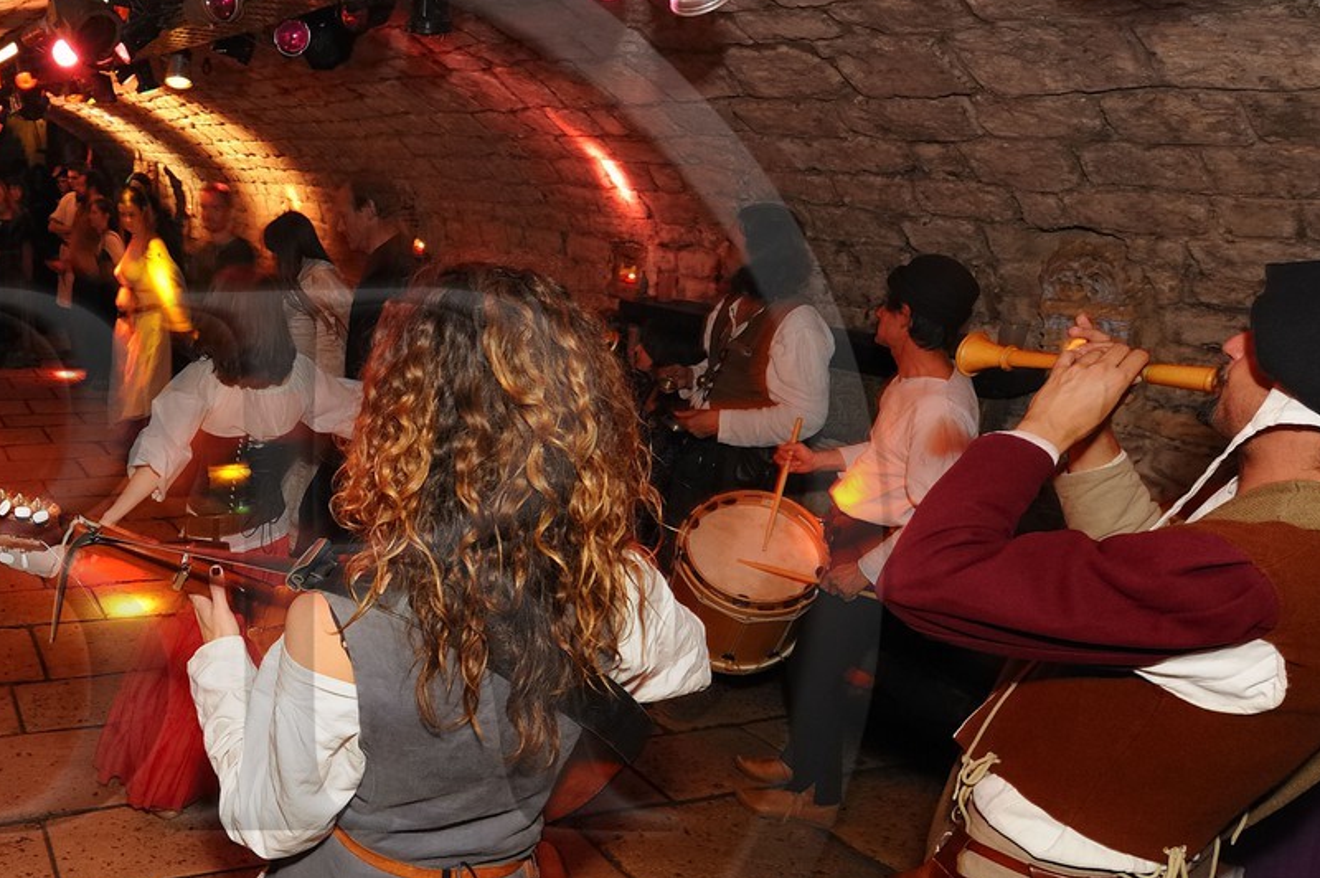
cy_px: 563
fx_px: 1026
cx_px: 203
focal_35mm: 28
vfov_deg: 45.8
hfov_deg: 58.6
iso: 800
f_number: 6.3
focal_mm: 14
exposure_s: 1/5
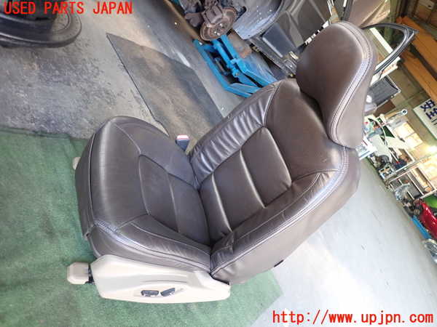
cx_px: 218
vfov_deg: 54.9
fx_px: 316
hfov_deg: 69.4
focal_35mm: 25
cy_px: 164
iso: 200
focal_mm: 4.5
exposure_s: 1/50
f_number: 2
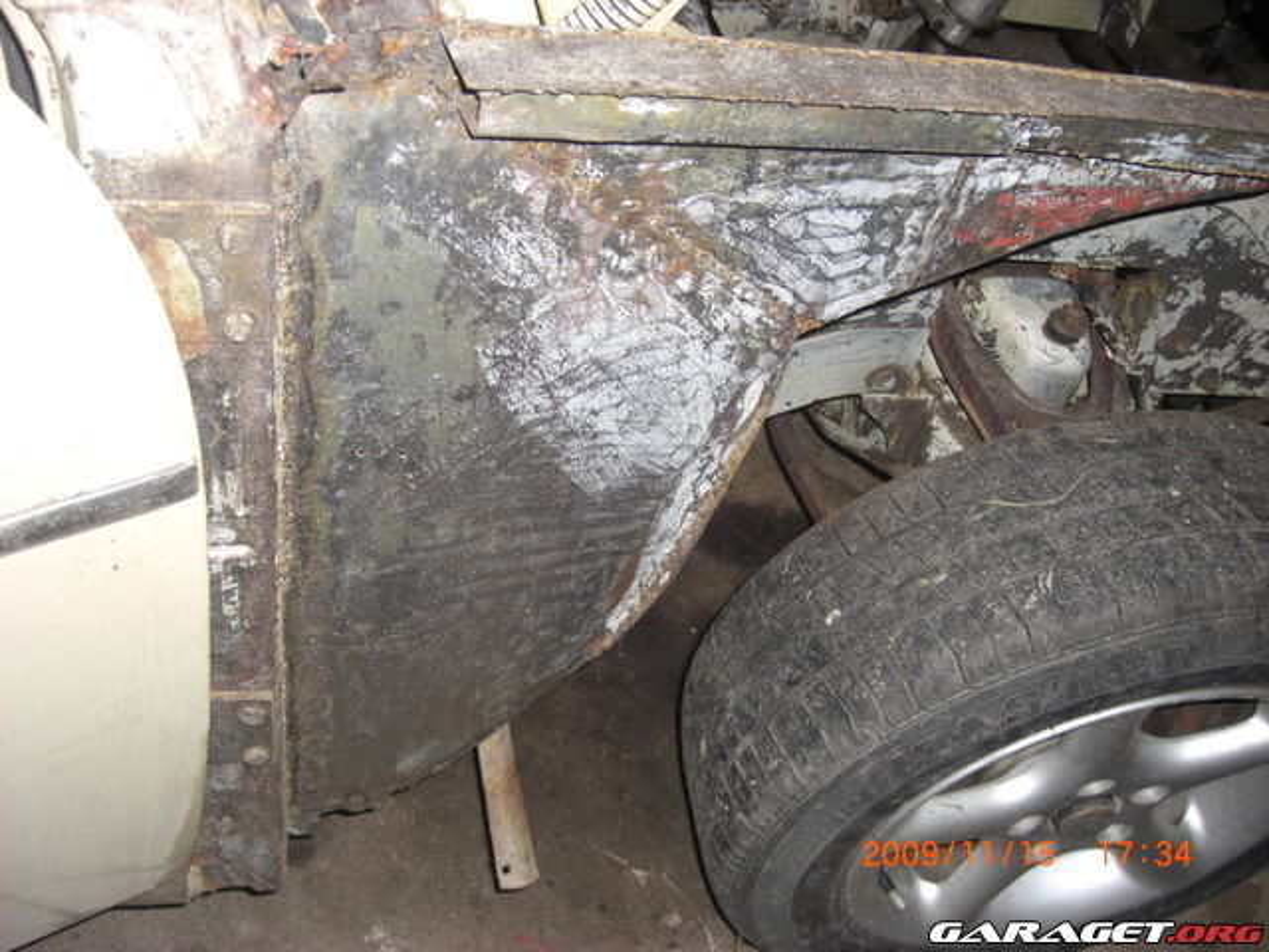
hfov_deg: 49.0
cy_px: 476
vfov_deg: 37.7
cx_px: 634
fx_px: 1393
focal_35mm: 38
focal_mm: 7.9
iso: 100
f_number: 2.8
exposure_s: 1/60
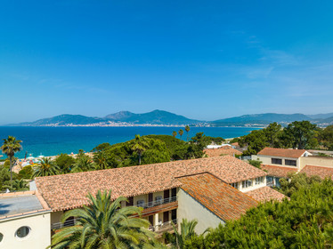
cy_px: 124
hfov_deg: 71.6
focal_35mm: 24
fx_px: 231
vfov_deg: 56.8
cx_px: 166
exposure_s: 1/160
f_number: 11
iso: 100
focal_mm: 12.3
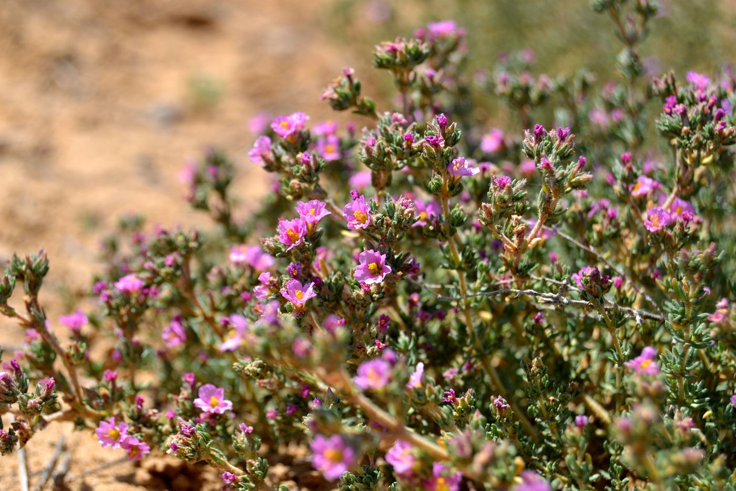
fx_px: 1686
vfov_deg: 16.5
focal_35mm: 82
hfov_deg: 24.6
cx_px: 368
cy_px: 246
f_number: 8
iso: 100
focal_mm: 55
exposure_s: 1/250
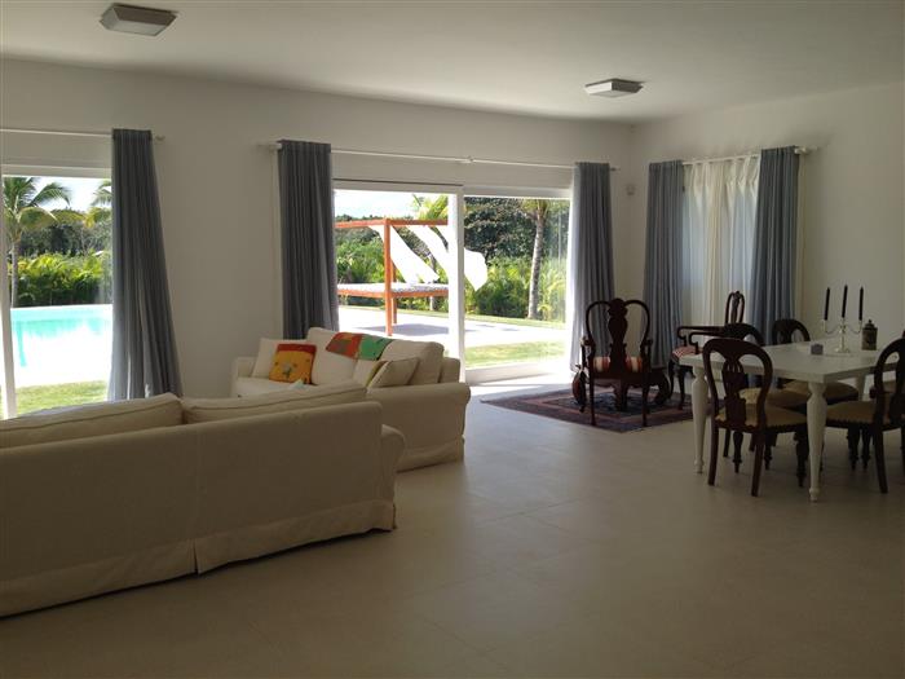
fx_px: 915
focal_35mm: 35
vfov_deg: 40.7
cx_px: 452
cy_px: 340
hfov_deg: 52.6
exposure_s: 1/681
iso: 50
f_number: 2.4
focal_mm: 4.28
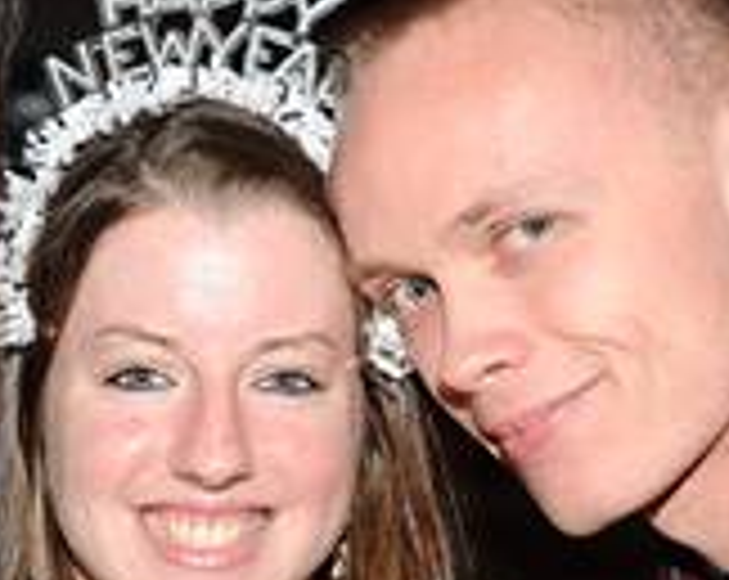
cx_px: 180
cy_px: 382
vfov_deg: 9.3
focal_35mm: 166
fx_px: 3575
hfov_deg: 11.6
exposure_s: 1/250
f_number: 4.8
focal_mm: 52
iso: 1100
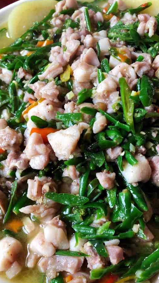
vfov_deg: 62.6
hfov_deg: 37.8
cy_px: 140
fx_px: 232
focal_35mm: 31
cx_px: 86
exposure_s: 1/30
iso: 32
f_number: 1.8
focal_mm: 4
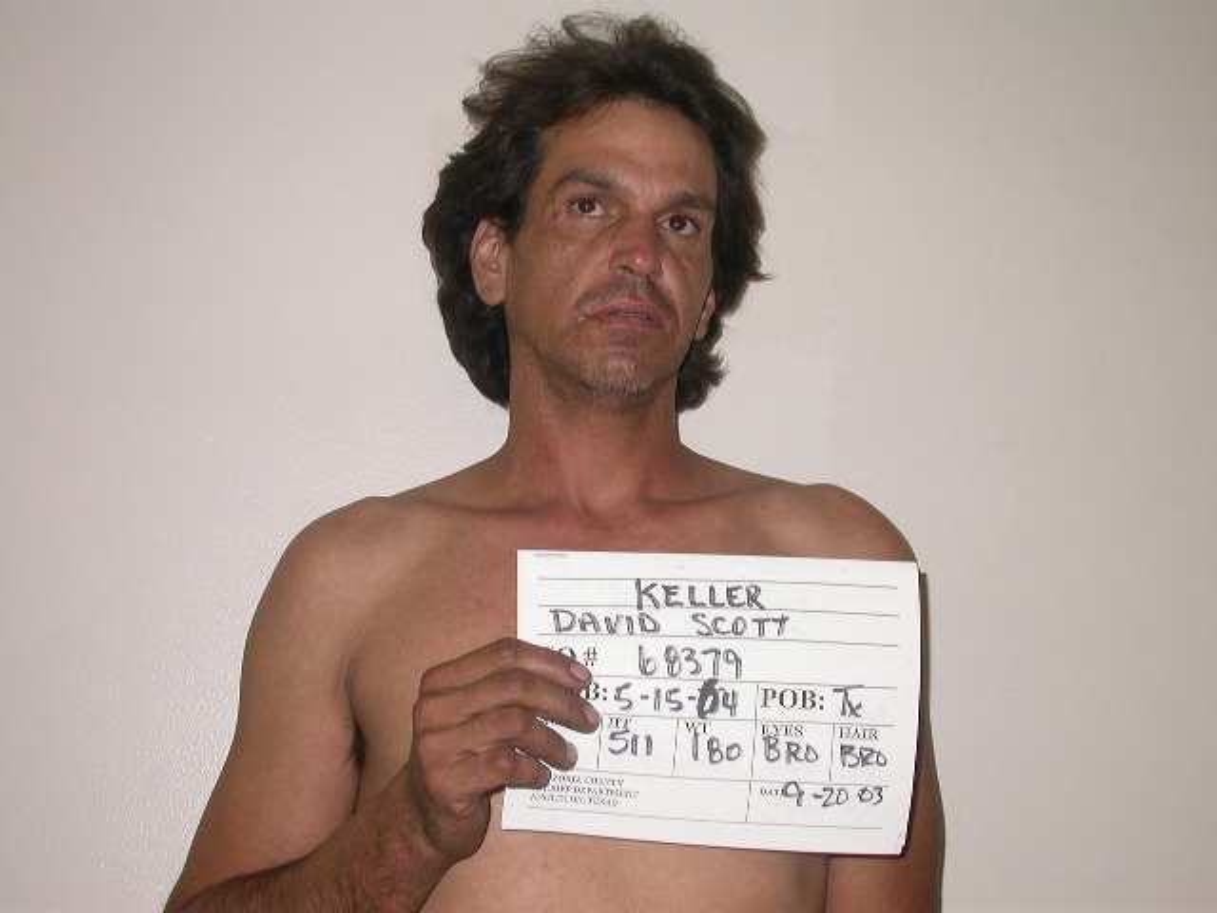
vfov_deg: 25.2
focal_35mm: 58
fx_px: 2039
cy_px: 456
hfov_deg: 33.2
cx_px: 608
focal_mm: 12
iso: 100
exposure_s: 1/60.3
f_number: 3
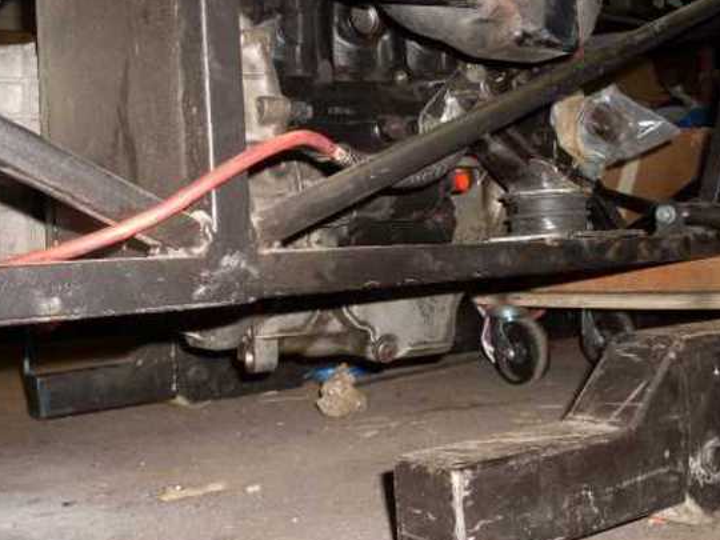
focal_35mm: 45
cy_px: 283
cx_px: 371
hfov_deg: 42.1
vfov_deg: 32.2
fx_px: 936
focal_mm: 6.3
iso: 100
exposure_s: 1/45
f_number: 2.8
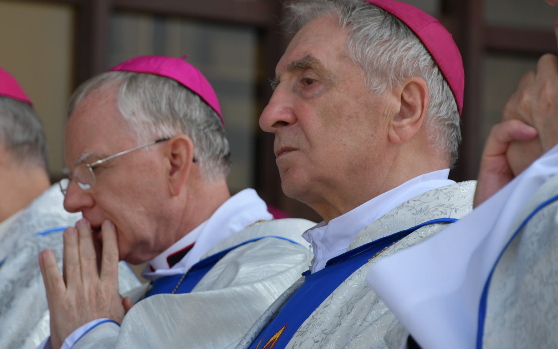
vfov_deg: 4.5
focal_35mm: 290
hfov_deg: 7.2
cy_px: 148
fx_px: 4411
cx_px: 233
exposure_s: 1/500
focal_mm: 160
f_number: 7.1
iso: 200
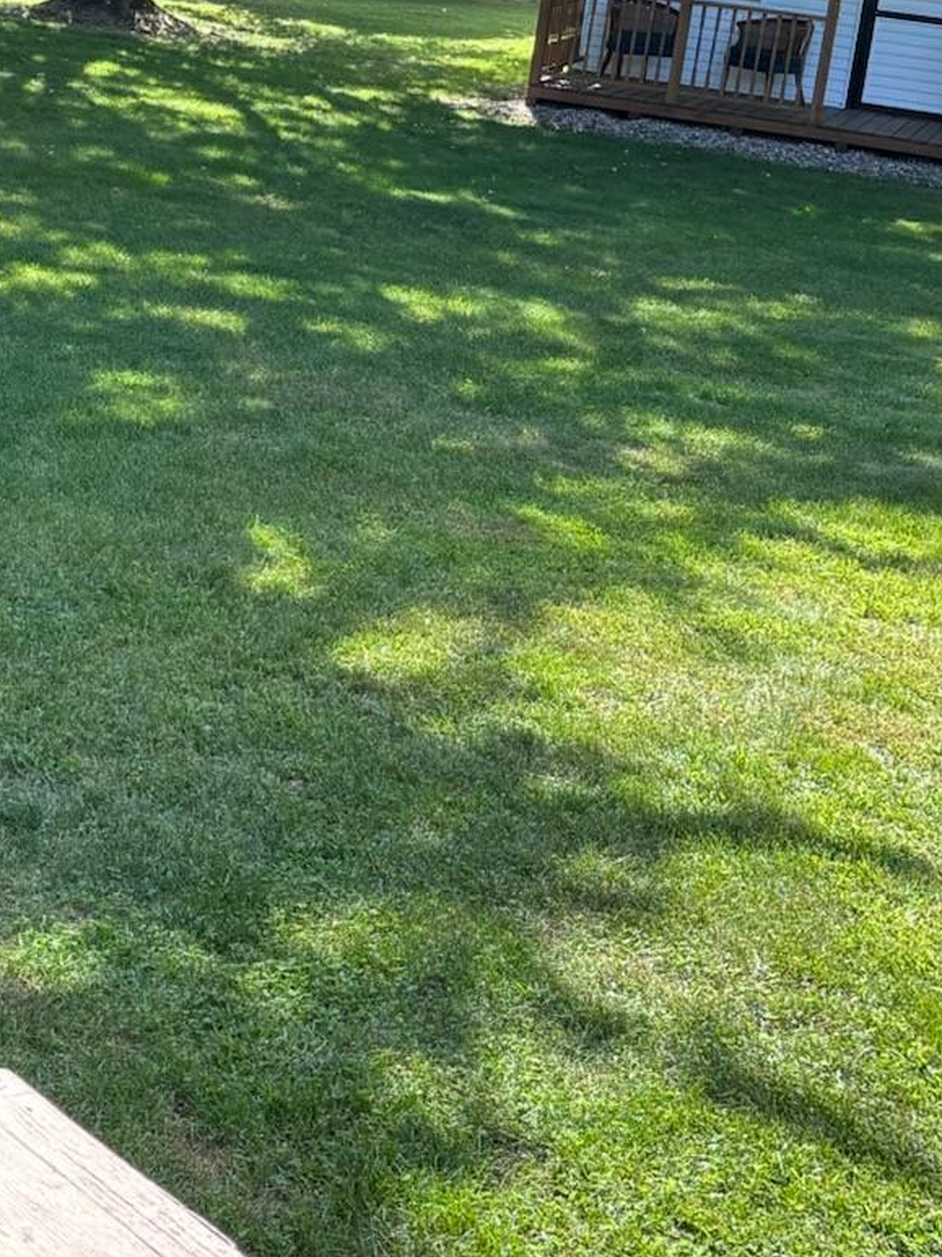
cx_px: -49
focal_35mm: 69
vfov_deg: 27.4
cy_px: 202
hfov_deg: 20.5
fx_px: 2504
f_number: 1.6
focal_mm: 5.96
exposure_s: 1/312
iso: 50
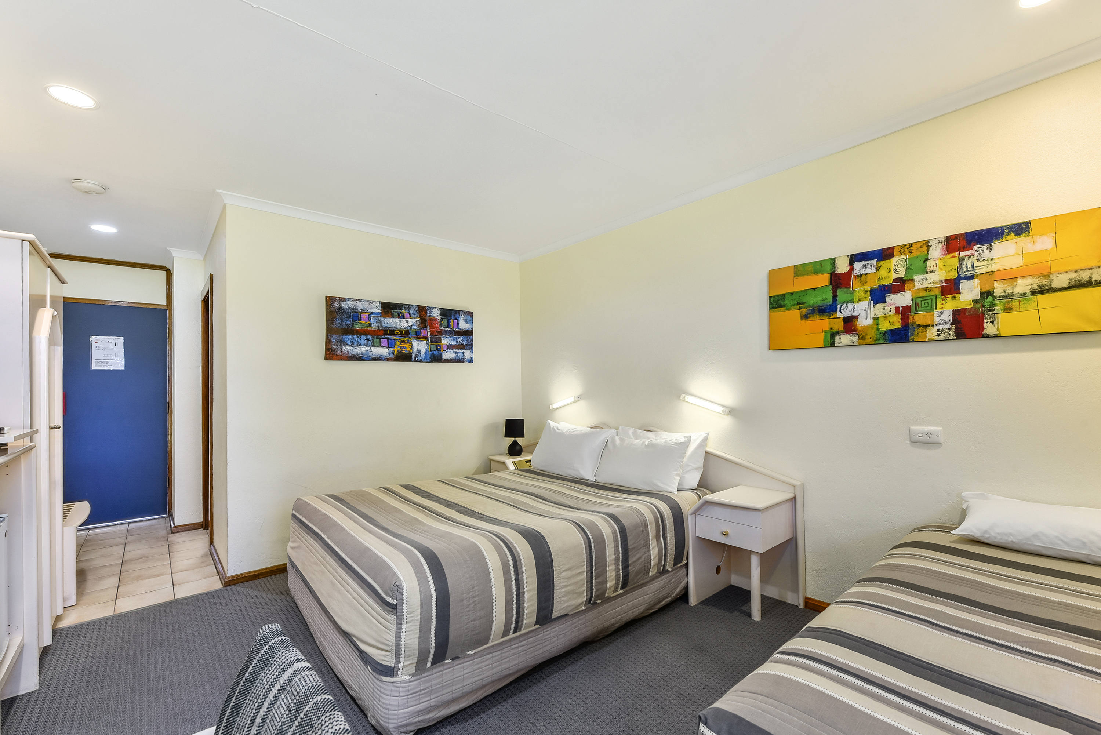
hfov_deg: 100.4
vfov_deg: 77.4
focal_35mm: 15
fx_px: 459
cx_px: 550
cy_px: 368
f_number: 10
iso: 100
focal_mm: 15
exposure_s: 1/2
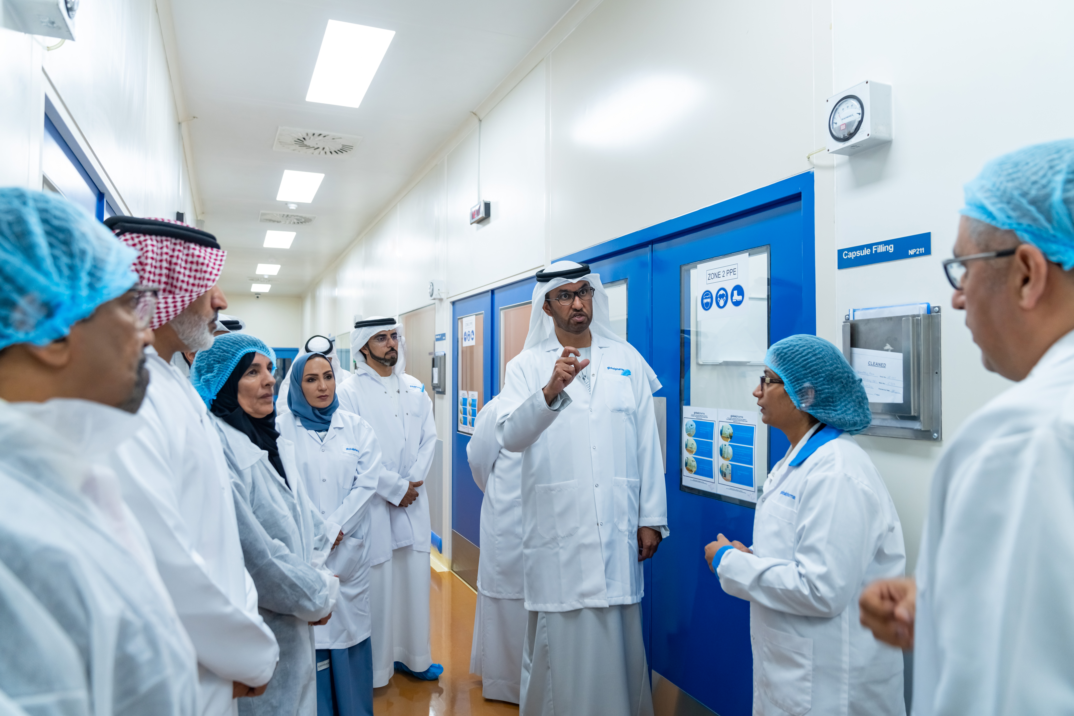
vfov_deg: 53.1
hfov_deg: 73.7
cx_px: 537
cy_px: 358
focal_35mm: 24
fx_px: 716
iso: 1000
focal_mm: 24
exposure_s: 1/200
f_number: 3.2
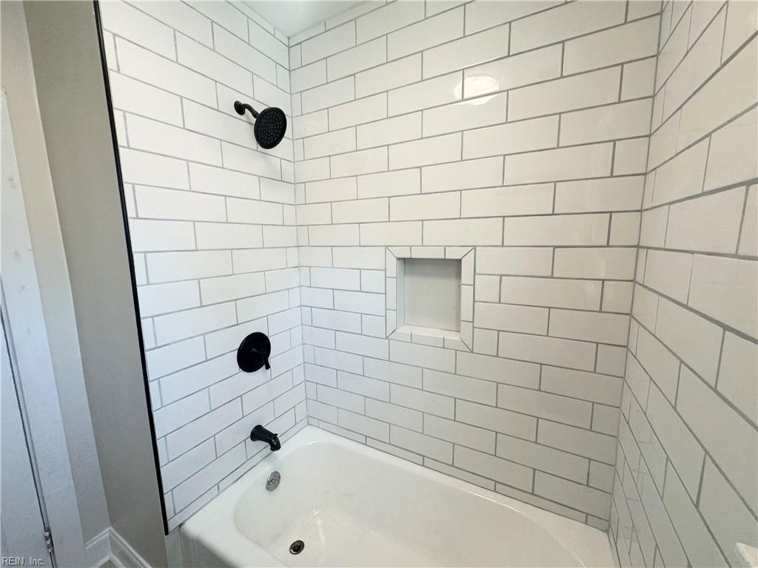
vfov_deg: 85.7
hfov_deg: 102.1
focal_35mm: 14
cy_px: 284
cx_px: 379
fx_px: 307
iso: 125
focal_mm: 2.22
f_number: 2.2
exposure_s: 1/120
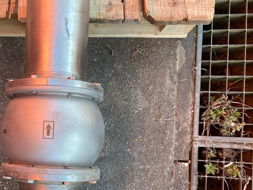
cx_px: 53
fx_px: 307
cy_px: 142
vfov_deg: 33.7
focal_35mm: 42
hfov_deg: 42.9
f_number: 1.8
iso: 32
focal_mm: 4.25
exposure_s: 1/179
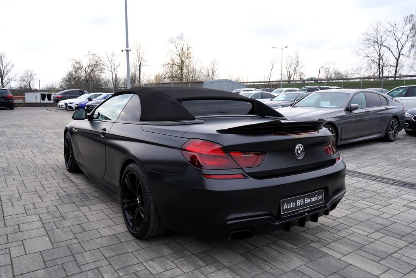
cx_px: 208
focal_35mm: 27
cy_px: 139
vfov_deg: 47.9
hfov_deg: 67.4
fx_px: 312
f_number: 7.1
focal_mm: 27
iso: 100
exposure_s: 1/200
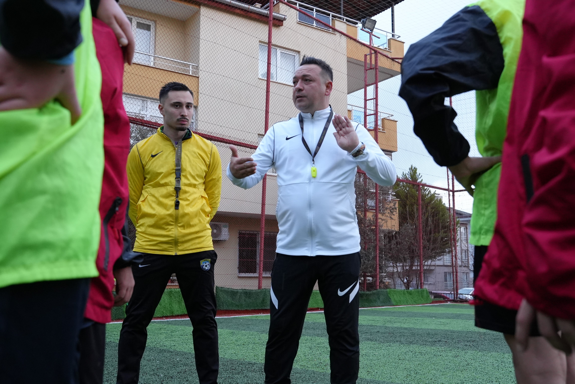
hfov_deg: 53.1
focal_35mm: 36
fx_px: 575
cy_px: 192
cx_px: 288
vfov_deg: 36.9
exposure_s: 1/160
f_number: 4
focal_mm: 24
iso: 2000
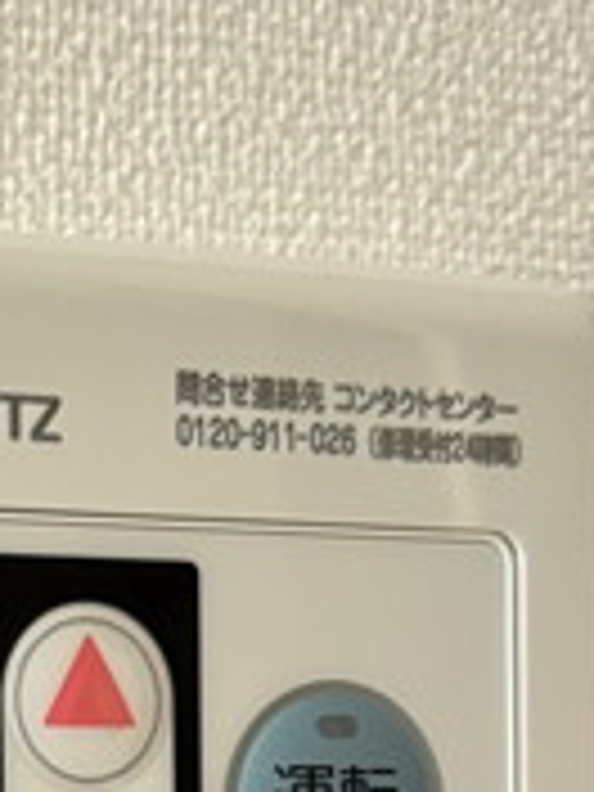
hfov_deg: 12.1
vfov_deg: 15.8
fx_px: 2700
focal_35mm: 118
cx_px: -202
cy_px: 1035
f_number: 1.6
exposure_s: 1/33
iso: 500
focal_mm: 5.96
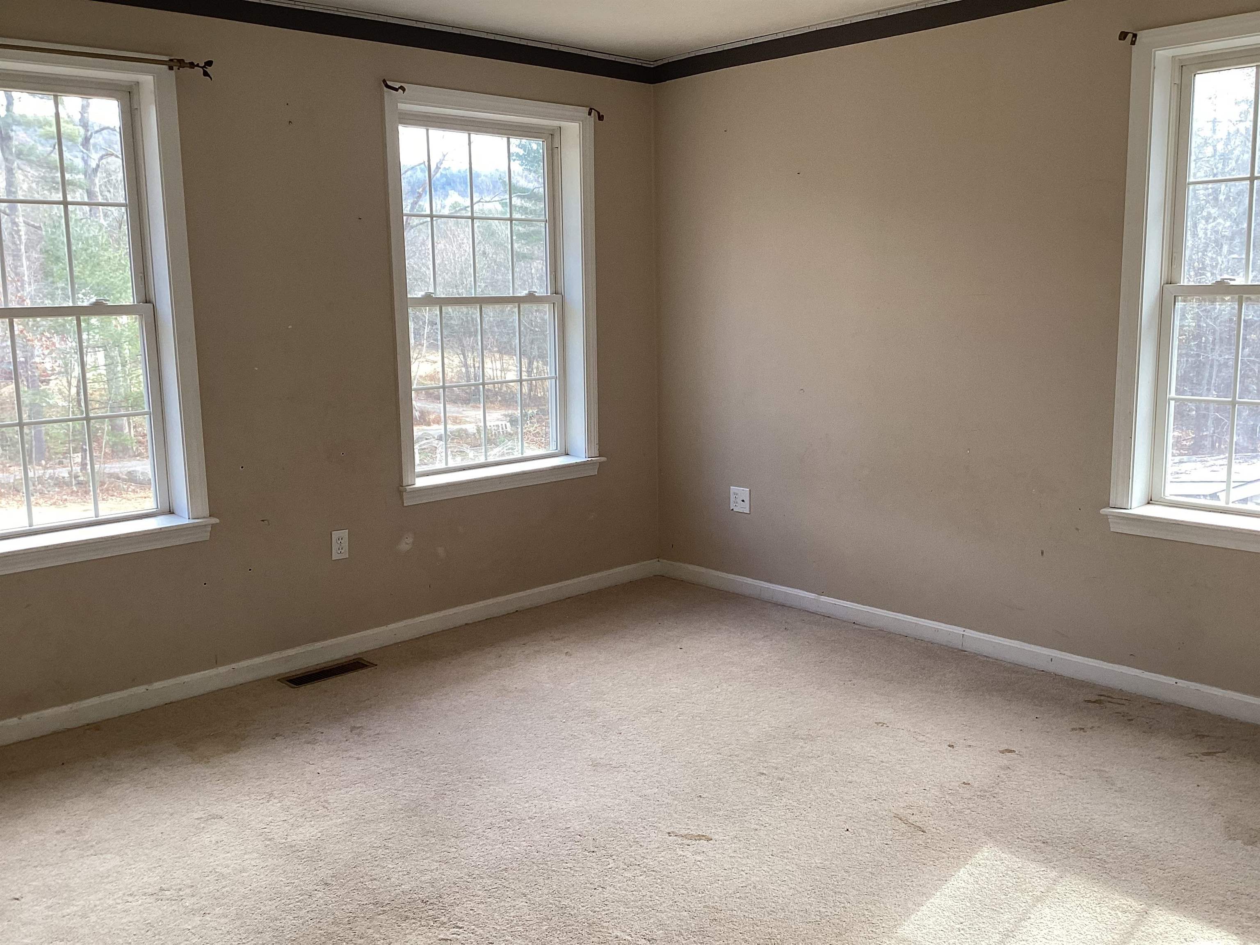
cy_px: 472
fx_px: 1128
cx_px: 630
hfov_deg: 58.4
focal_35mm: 31
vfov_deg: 45.4
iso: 50
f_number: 2.4
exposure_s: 1/60
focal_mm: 3.3
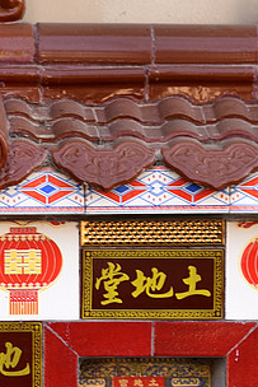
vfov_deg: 4.6
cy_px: 362
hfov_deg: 3.1
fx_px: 4799
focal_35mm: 447
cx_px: 135
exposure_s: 1/100
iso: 100
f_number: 4
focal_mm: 170
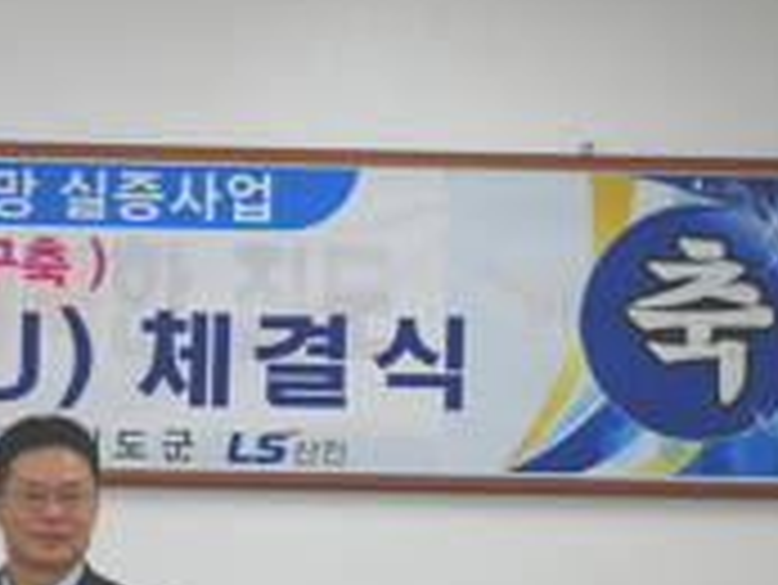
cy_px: 506
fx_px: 4138
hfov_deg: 10.5
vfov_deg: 8.1
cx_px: -225
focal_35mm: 184
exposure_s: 1/60
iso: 200
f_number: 4.5
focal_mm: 44
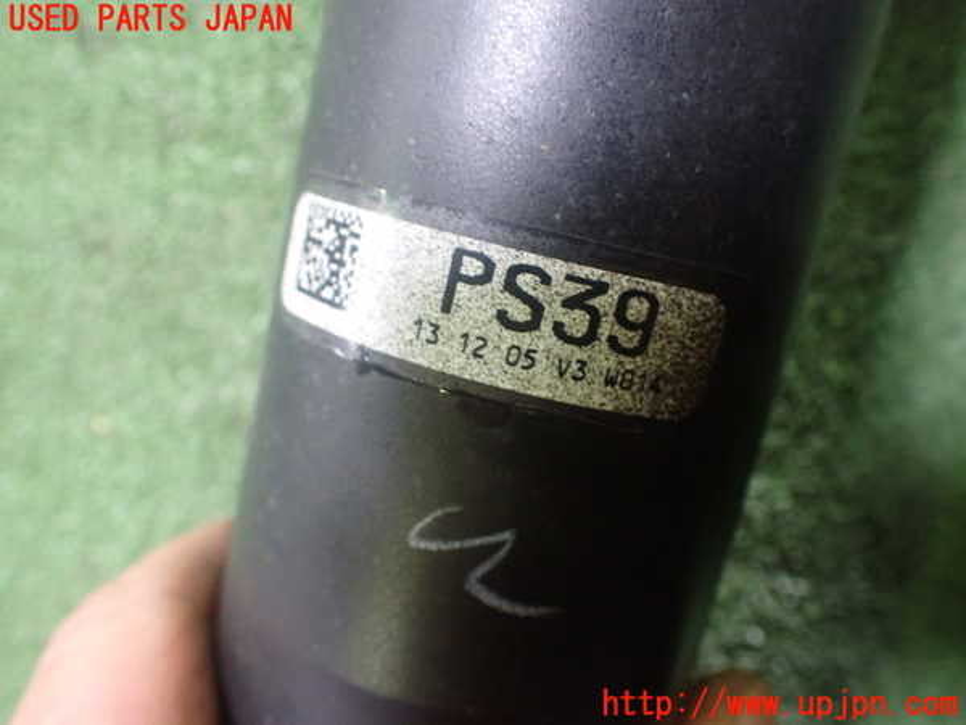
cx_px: 483
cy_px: 362
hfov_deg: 60.0
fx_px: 837
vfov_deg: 46.8
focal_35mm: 30
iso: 800
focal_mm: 5.4
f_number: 2.3
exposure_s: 1/30
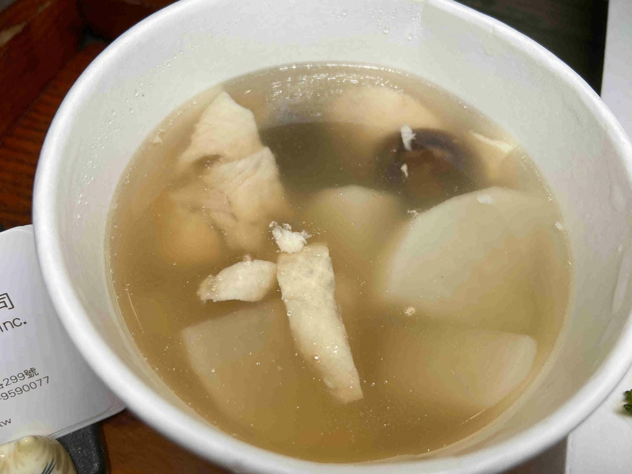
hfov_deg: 67.3
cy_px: 237
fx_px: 475
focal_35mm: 26
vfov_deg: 53.1
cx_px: 316
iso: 32
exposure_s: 1/278
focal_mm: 4.25
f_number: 1.8
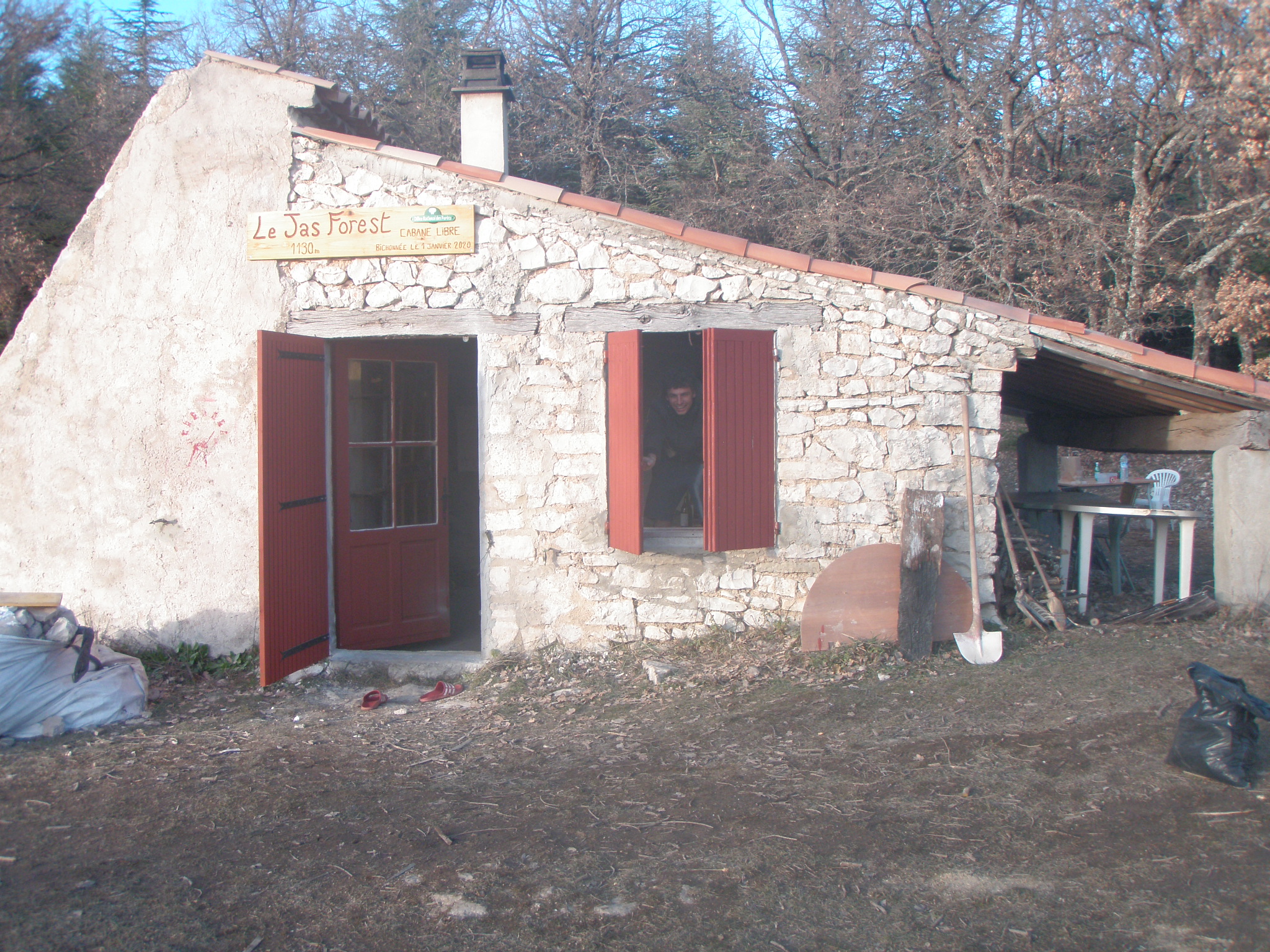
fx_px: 1394
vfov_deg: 37.7
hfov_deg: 49.0
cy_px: 476
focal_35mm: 38
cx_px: 635
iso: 80
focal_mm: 6.7
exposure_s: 1/160
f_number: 3.5
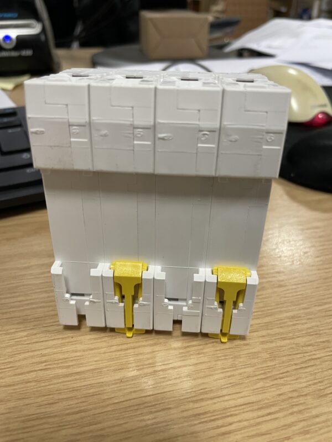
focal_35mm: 26
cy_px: 221
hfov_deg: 53.1
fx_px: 332
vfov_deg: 67.3
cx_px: 166
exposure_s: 1/83
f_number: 1.6
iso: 125
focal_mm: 4.2
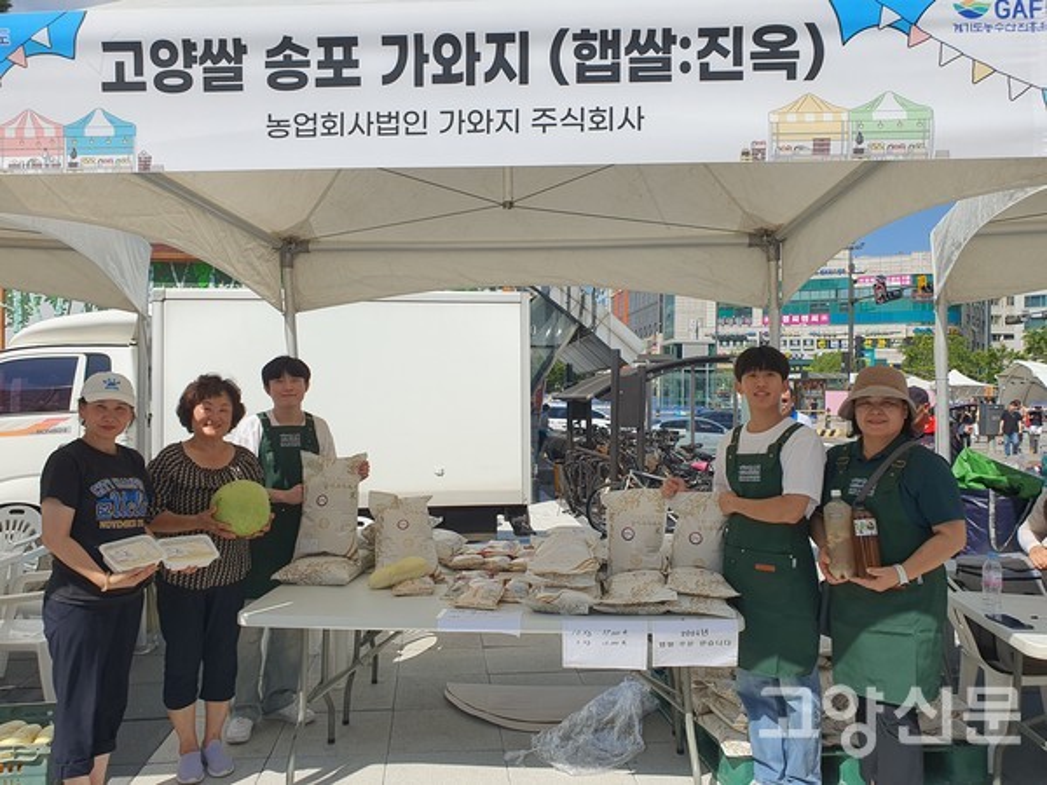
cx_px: 524
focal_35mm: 26
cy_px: 392
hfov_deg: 67.3
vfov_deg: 53.1
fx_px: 786
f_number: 2.4
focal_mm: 4.3
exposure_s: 1/2500
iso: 50
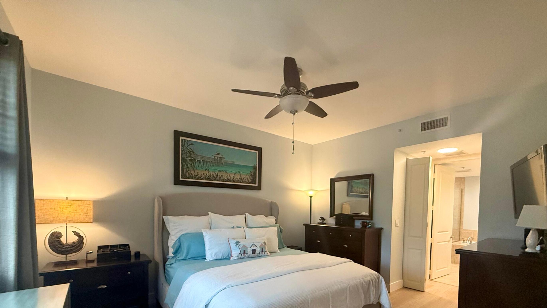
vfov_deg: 64.6
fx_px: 232
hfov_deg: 99.4
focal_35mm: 16
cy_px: 214
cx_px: 278
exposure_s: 1/120
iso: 500
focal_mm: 2.22
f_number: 2.2
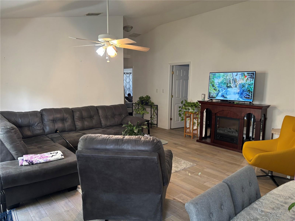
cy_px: 110
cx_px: 148
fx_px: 222
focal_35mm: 26
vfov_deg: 53.1
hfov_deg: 67.3
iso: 200
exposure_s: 1/60
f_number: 1.6
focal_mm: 5.96
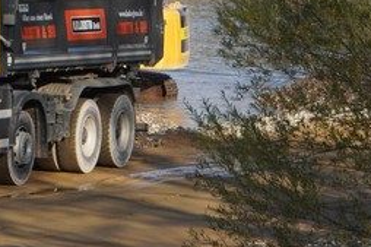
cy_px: -40
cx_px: -99
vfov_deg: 3.5
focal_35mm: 388
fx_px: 3995
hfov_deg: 5.3
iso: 500
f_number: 6.3
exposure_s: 1/1600
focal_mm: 82.2
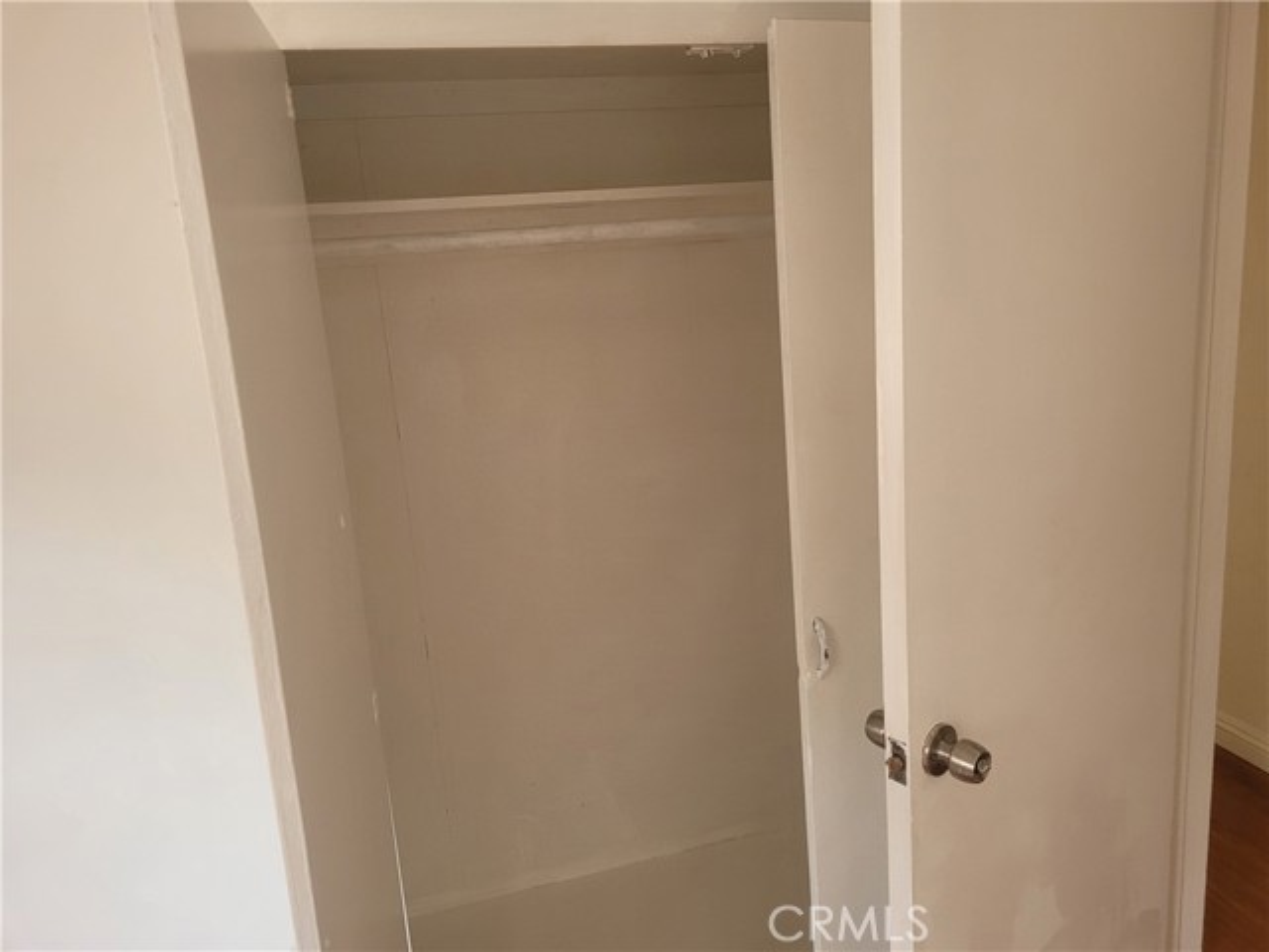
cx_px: 634
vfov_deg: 53.1
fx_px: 953
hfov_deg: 67.3
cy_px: 476
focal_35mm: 26
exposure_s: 1/120
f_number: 1.8
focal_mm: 5.4
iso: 160
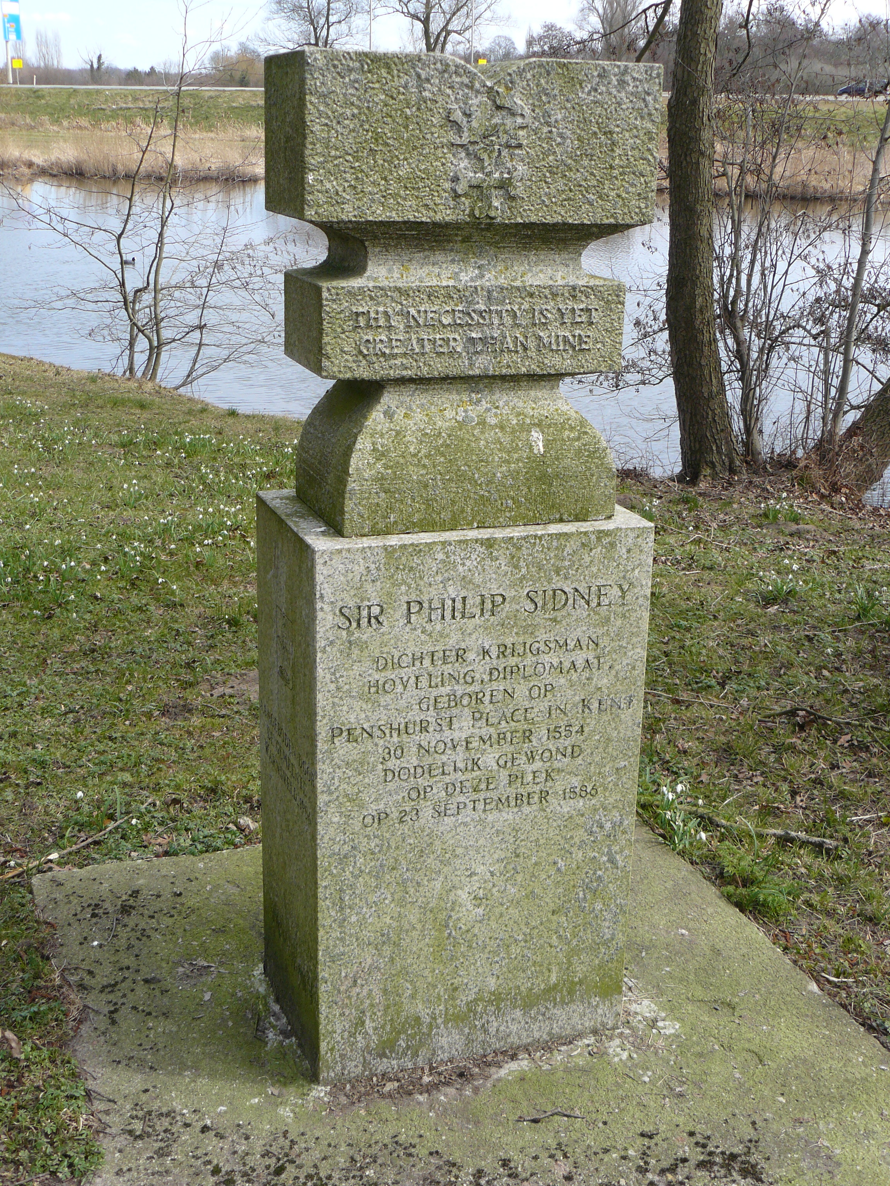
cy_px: 593
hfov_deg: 33.6
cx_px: 445
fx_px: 1474
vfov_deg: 43.9
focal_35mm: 43
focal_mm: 7.1
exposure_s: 1/200
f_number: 4.5
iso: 100
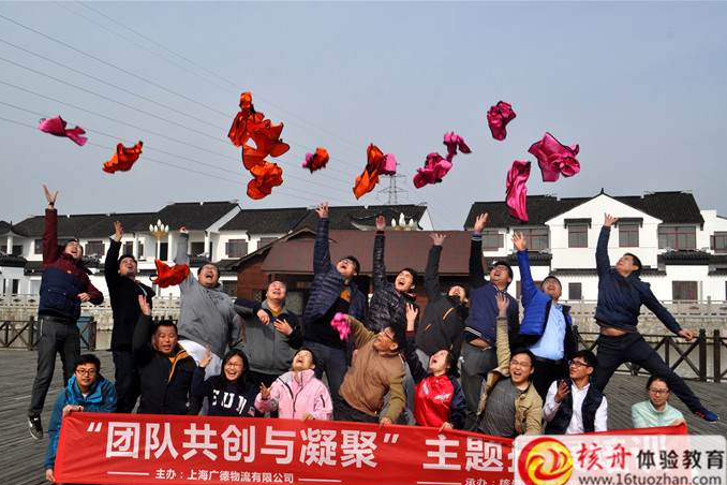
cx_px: 355
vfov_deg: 38.9
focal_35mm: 34
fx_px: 687
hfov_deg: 55.8
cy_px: 248
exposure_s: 1/400
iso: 200
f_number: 10
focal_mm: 22
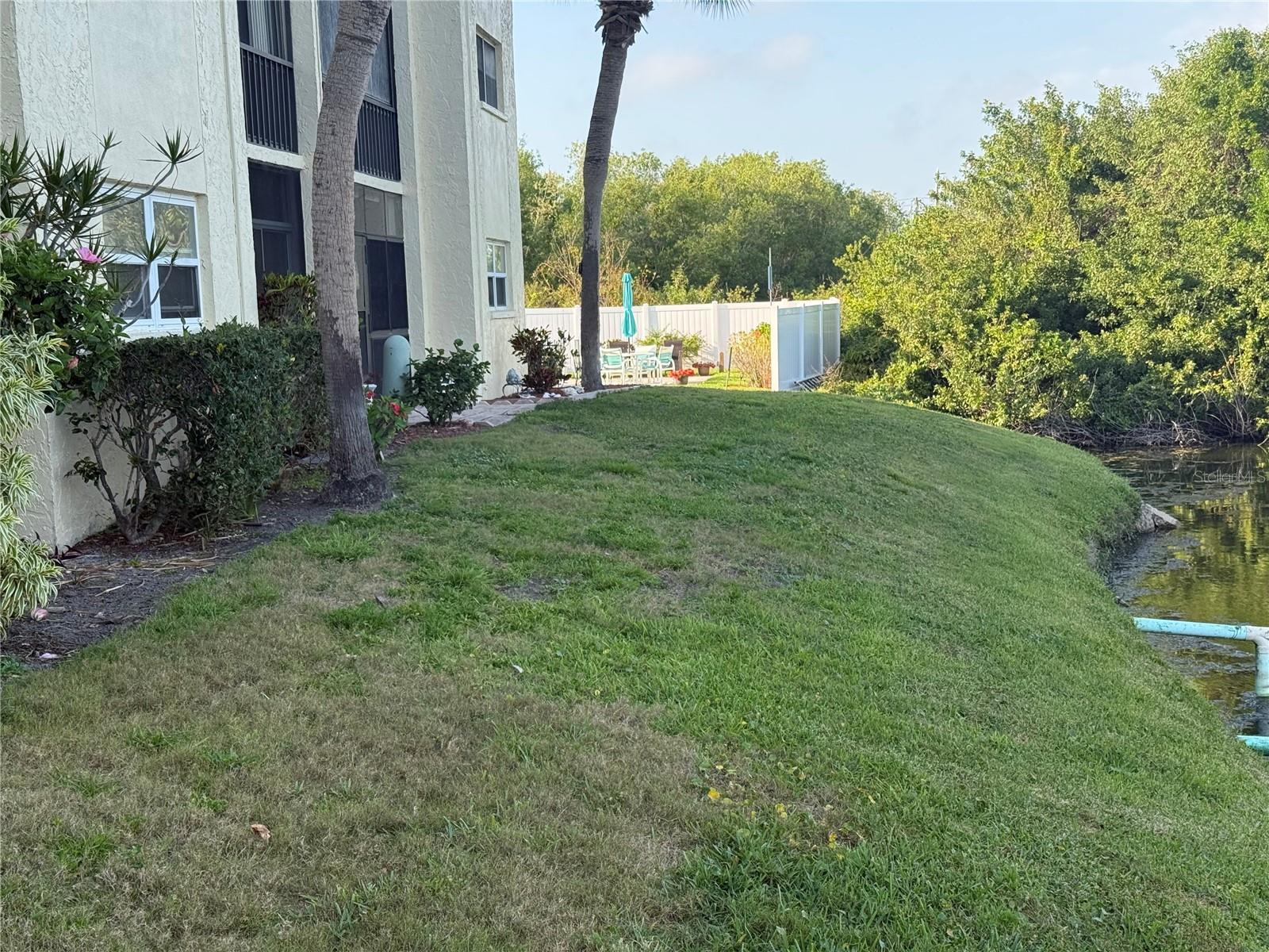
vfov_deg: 30.3
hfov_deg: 39.7
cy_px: 476
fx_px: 1760
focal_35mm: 48
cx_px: 634
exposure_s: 1/1264
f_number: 1.78
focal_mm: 6.76
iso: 100
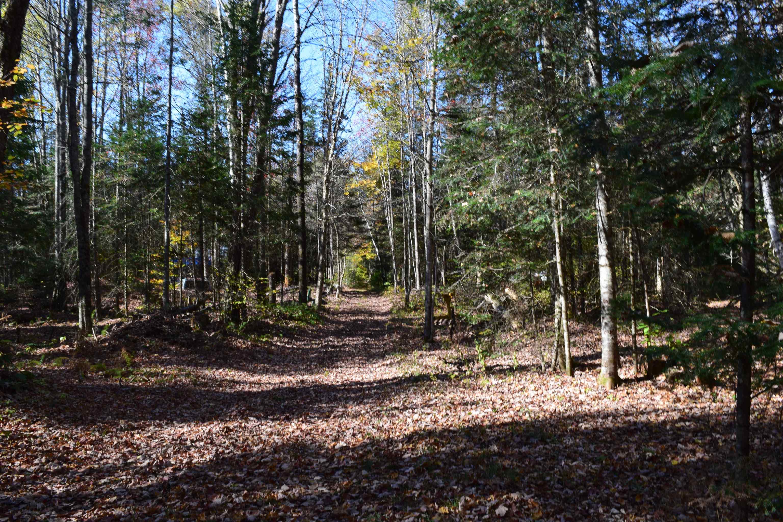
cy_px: 261
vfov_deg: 47.9
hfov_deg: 67.4
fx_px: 587
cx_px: 392
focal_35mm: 27
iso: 400
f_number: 10
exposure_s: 1/200
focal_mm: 18
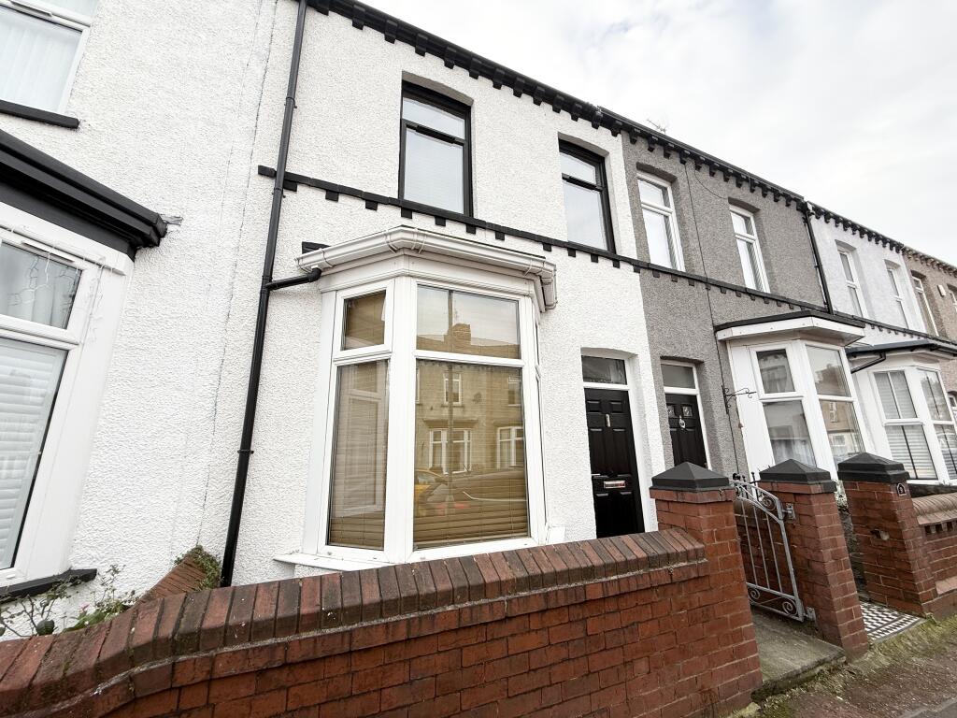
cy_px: 359
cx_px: 478
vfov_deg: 85.7
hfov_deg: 102.1
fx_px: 387
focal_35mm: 14
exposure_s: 1/261
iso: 50
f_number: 2.2
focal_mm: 2.22
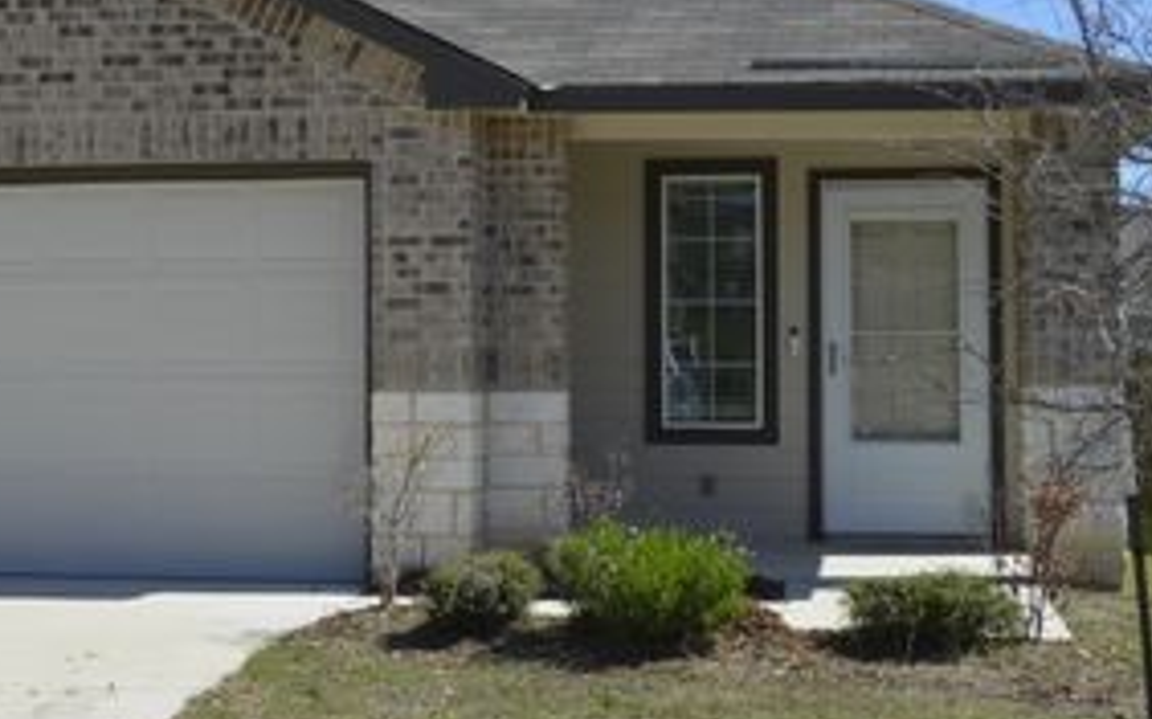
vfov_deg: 17.1
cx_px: 302
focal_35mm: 76
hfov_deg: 26.8
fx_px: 2385
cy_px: 251
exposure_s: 1/250
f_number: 8
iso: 100
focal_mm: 28
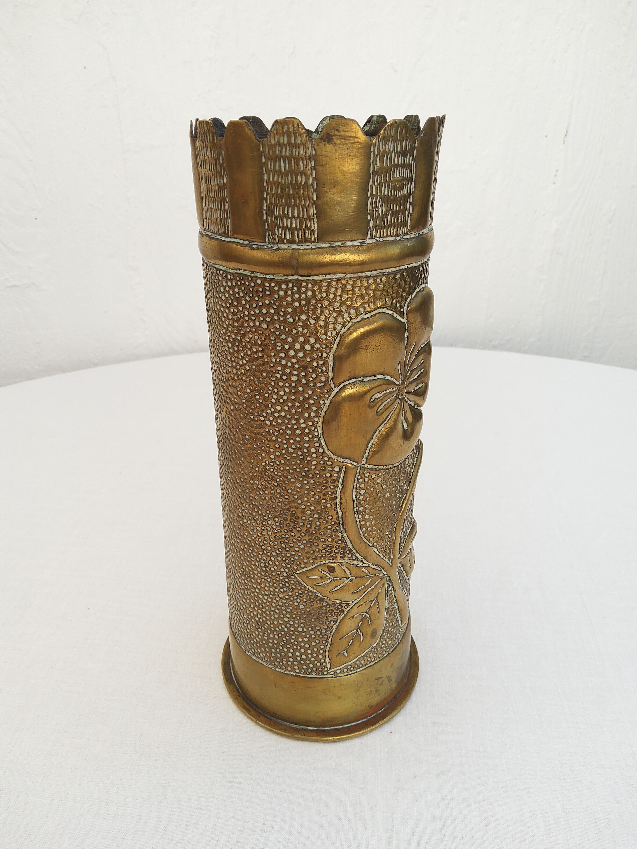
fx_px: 638
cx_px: 318
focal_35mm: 26
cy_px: 424
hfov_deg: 53.1
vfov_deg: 67.3
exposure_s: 1/348
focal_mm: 3.08
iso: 40
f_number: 2
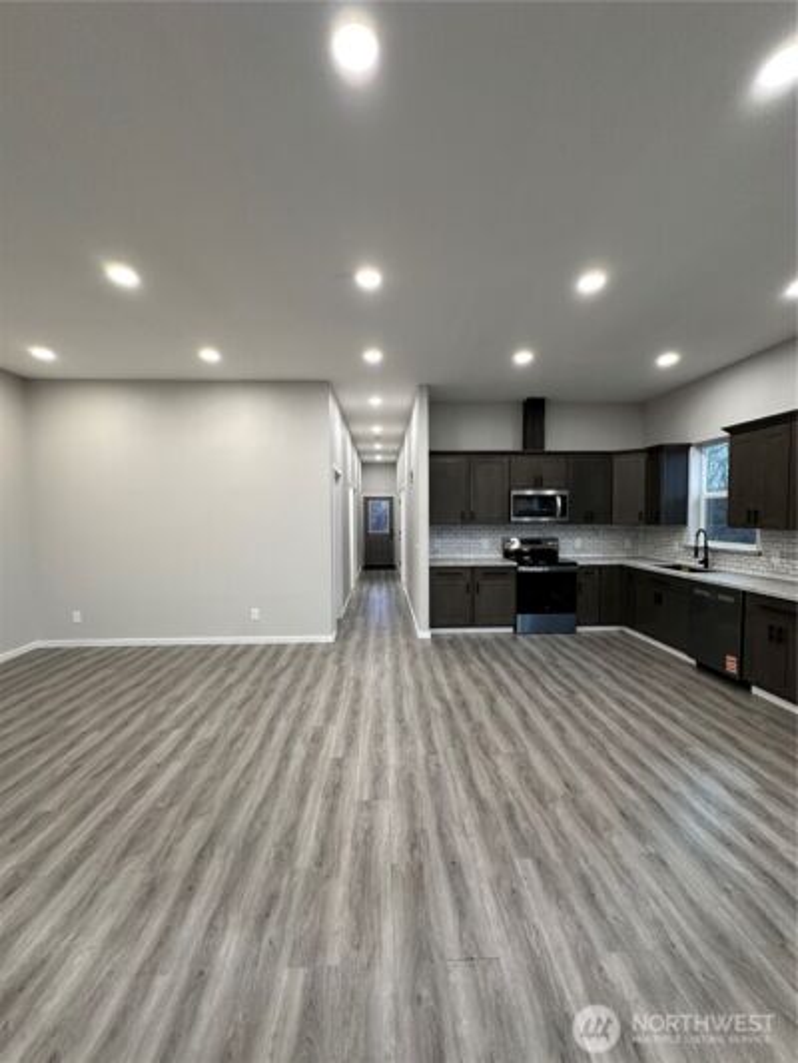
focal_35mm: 14
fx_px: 430
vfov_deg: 102.1
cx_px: 399
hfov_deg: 85.7
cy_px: 532
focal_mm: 2.22
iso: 250
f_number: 2.2
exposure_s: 1/120
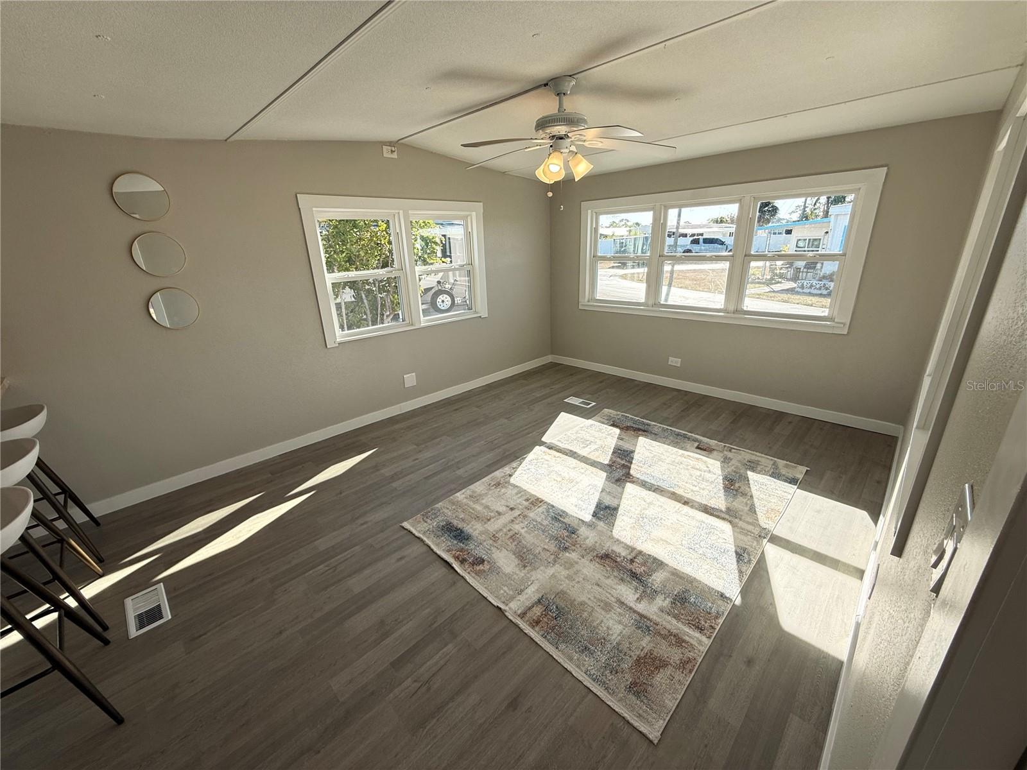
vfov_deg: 85.7
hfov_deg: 102.1
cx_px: 514
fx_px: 415
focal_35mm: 14
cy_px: 385
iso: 50
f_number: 2.2
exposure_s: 1/275
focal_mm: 2.22
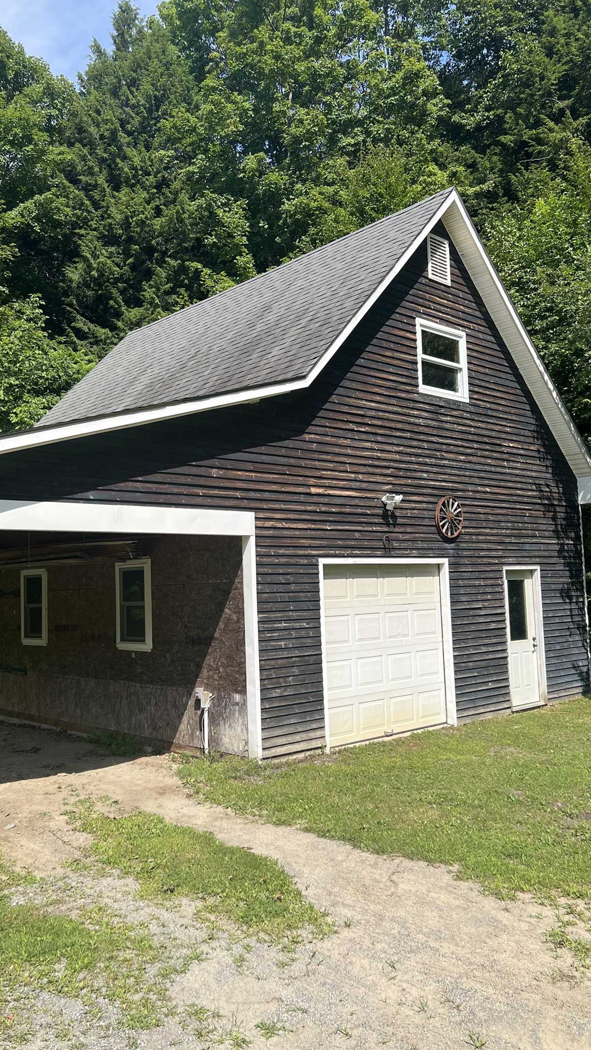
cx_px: 244
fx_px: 835
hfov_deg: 38.8
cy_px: 516
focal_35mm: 30
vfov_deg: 64.3
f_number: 1.5
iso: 50
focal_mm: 5.7
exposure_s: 1/3077
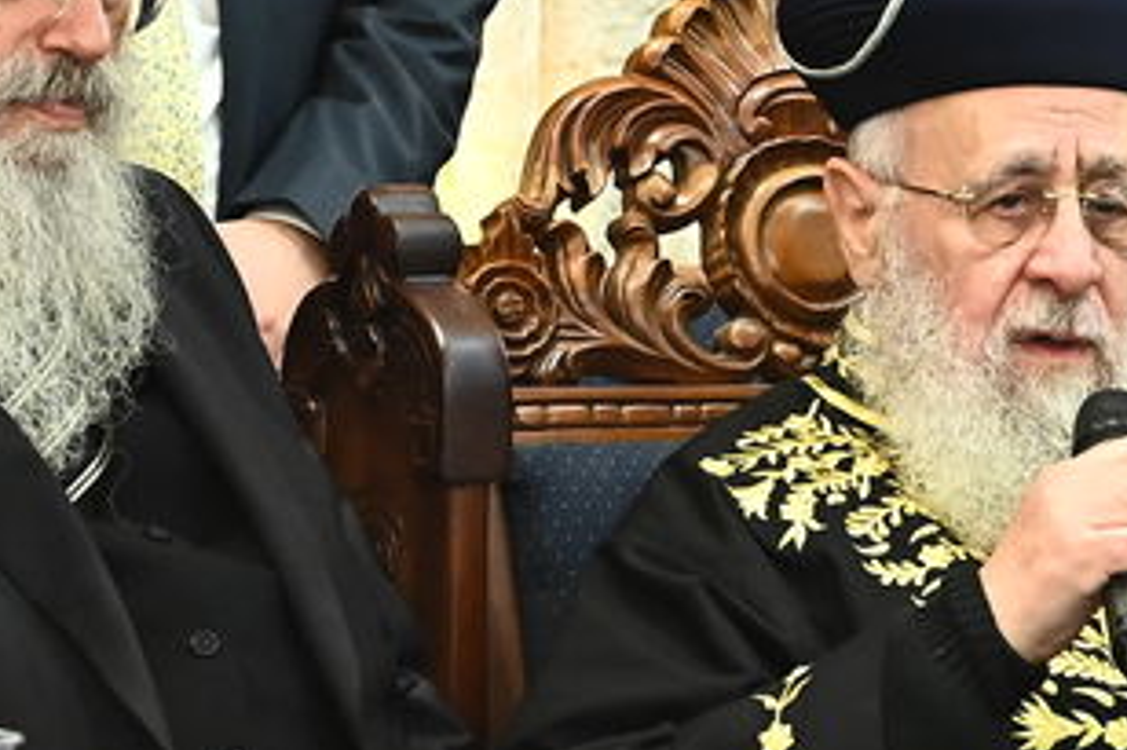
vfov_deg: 3.6
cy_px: 168
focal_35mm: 386
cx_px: 1182
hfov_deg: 5.3
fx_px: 12077
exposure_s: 1/200
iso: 3200
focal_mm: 85
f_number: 5.6
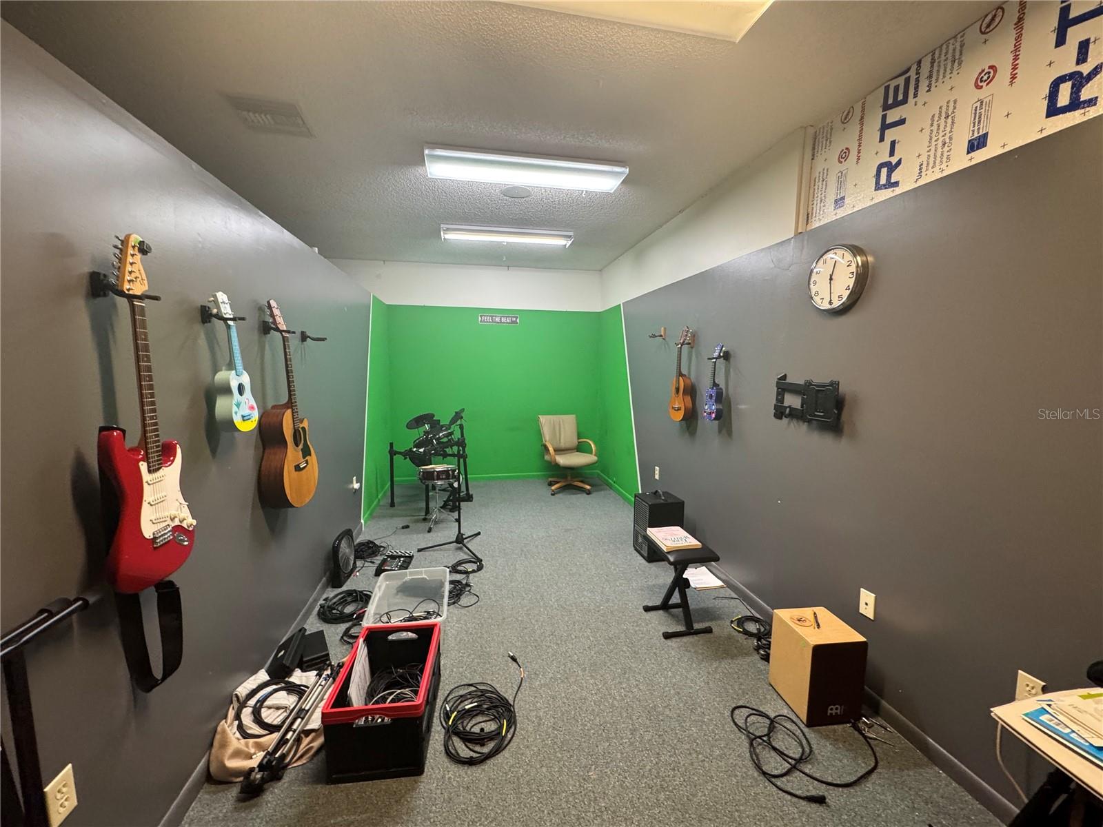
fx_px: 446
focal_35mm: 14
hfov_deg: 102.1
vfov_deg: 85.7
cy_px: 414
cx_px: 552
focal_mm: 2.22
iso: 320
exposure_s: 1/60
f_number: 2.2
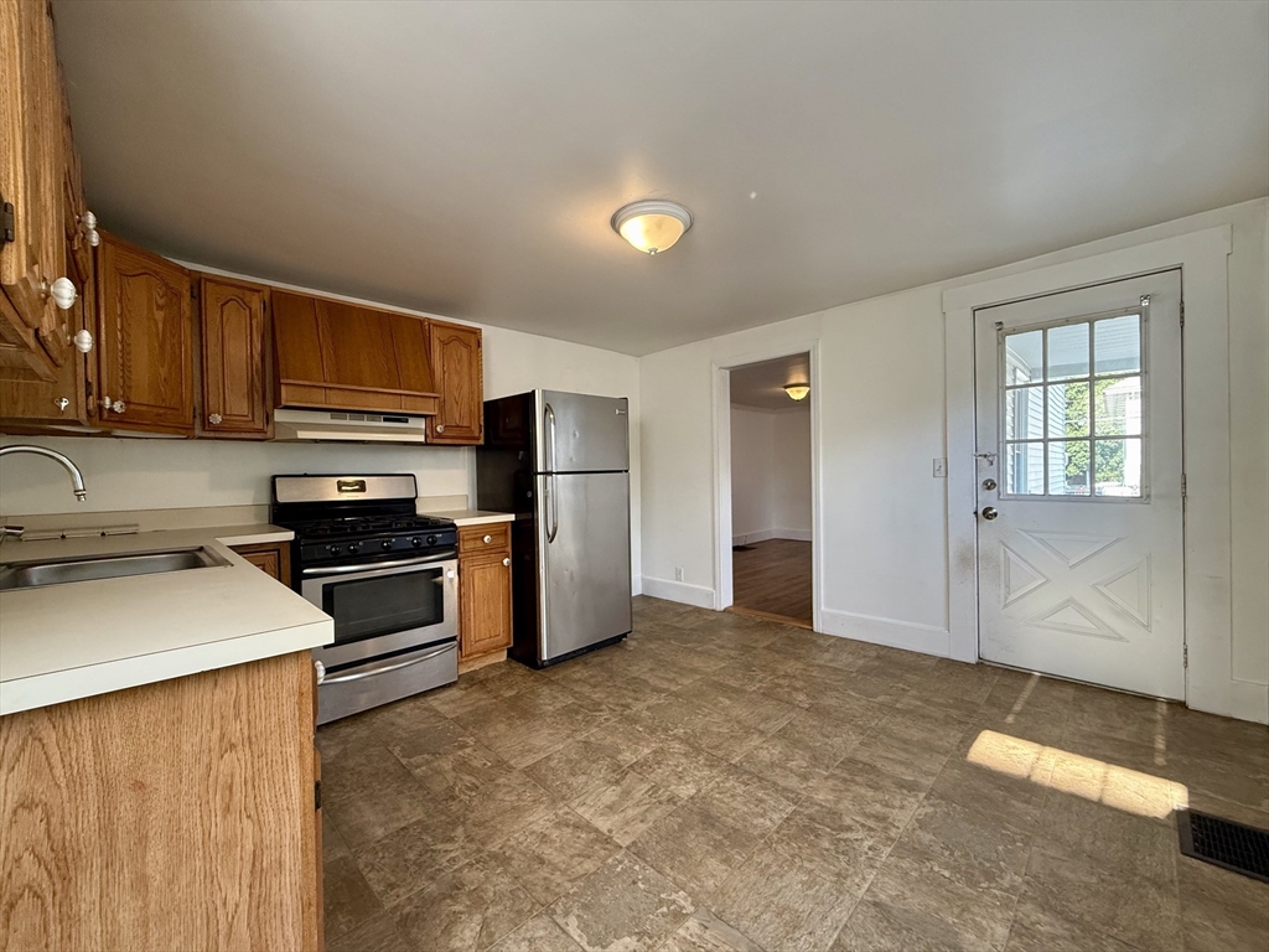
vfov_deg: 85.7
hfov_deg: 102.1
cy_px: 476
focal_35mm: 14
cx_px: 634
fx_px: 513
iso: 250
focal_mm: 2.22
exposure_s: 1/120
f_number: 2.2
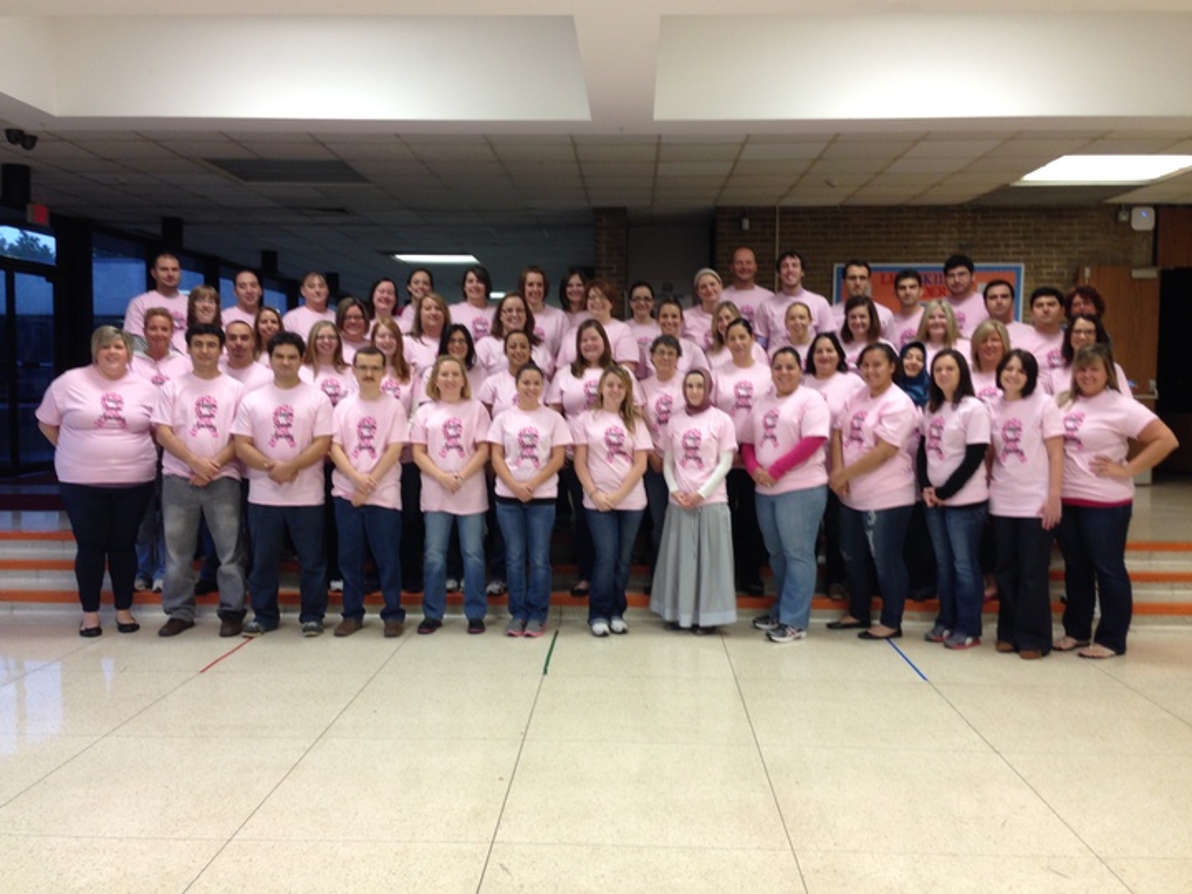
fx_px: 1136
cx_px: 596
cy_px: 447
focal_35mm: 33
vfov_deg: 42.9
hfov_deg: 55.4
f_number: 2.4
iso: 64
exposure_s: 1/20
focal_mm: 4.12
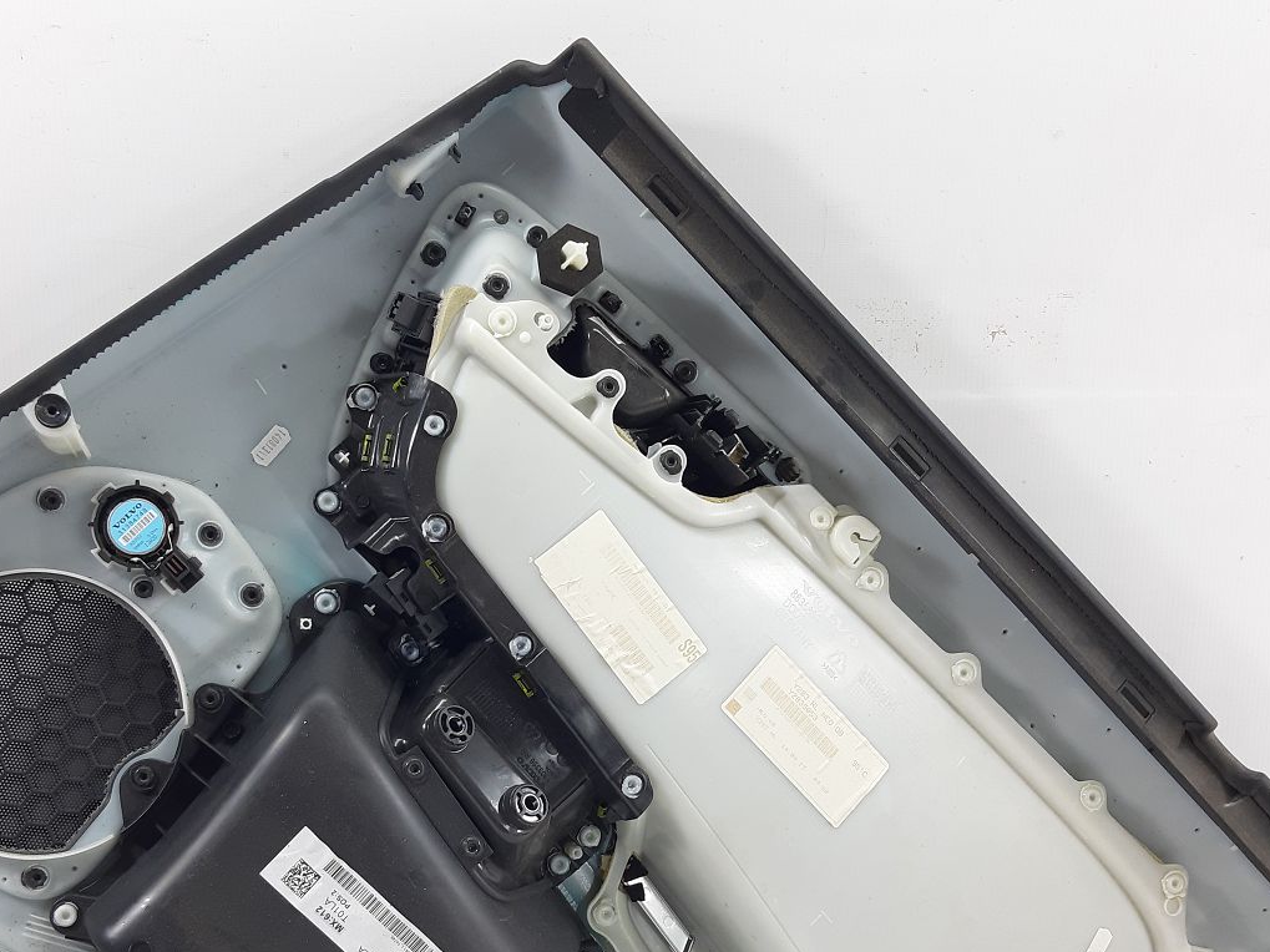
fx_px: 1651
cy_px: 673
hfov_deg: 41.9
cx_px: 512
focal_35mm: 45
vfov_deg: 31.8
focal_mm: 3.93
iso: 64
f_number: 1.7
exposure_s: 1/50
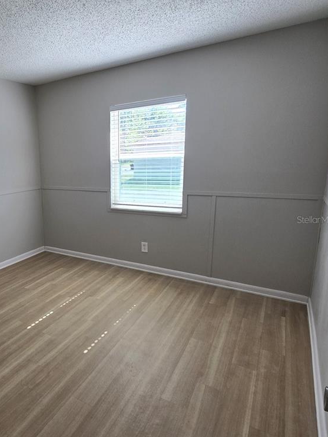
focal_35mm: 21
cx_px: 74
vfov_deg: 79.0
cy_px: 219
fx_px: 265
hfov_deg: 59.3
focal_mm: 2.2
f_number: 2.2
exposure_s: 1/120
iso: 64
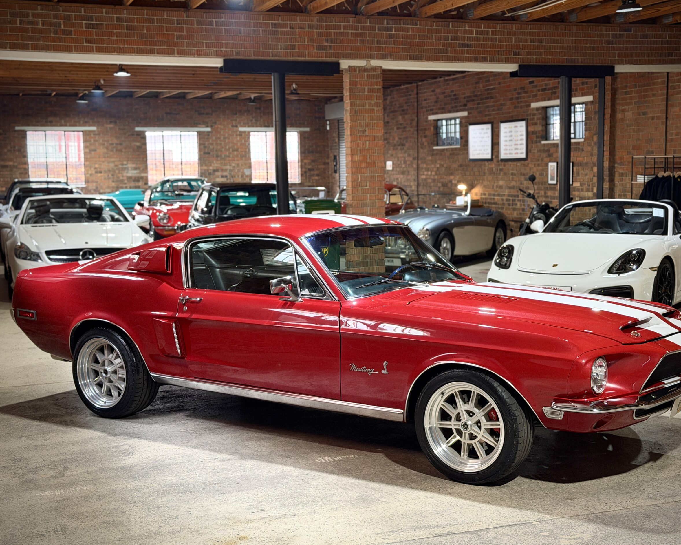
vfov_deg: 29.7
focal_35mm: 51
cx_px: 361
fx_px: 1028
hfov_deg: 36.6
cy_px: 270
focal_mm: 6.76
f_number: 1.78
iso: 200
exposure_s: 1/33
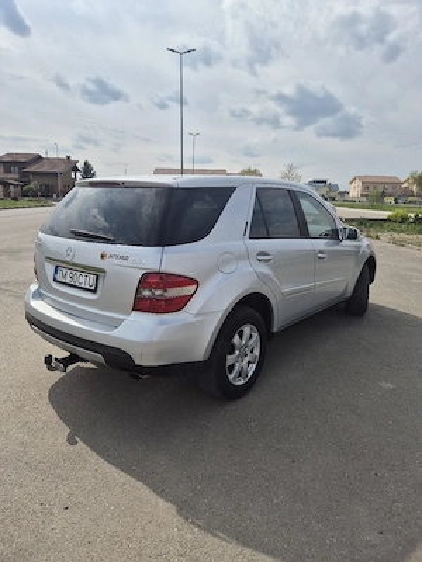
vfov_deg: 73.9
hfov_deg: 58.9
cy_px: 281
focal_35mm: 23
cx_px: 211
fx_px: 374
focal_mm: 5.4
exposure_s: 1/3333
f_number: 1.8
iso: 25
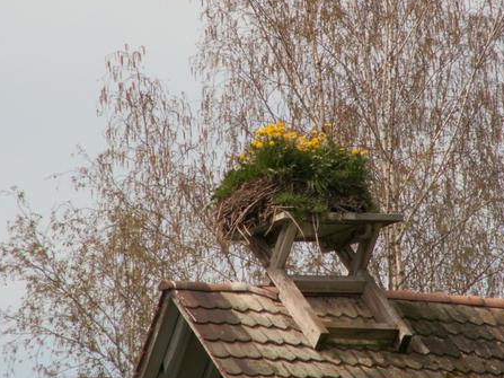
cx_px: 303
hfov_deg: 3.3
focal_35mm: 601
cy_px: 190
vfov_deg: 2.5
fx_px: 8748
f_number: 6.3
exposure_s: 1/250
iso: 50
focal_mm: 69.45
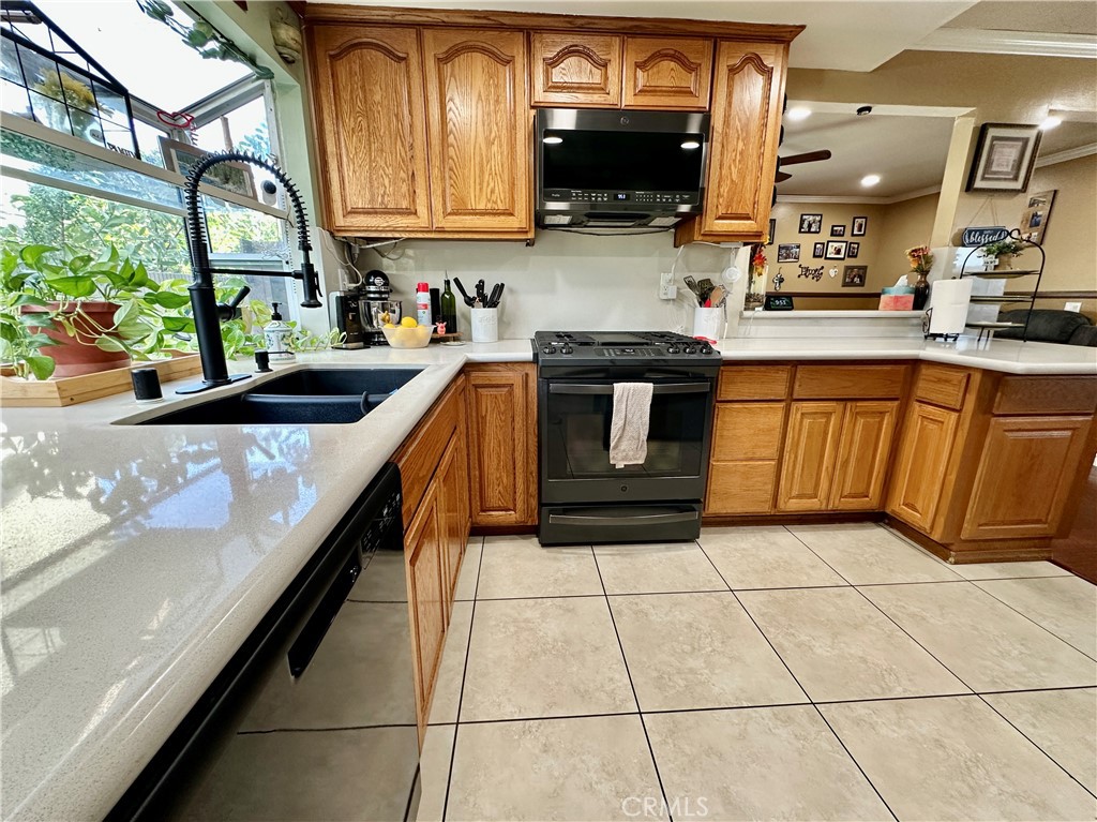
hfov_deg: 102.1
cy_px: 411
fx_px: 443
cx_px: 548
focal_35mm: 14
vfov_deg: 85.6
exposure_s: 1/60
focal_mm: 2.22
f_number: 2.2
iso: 160
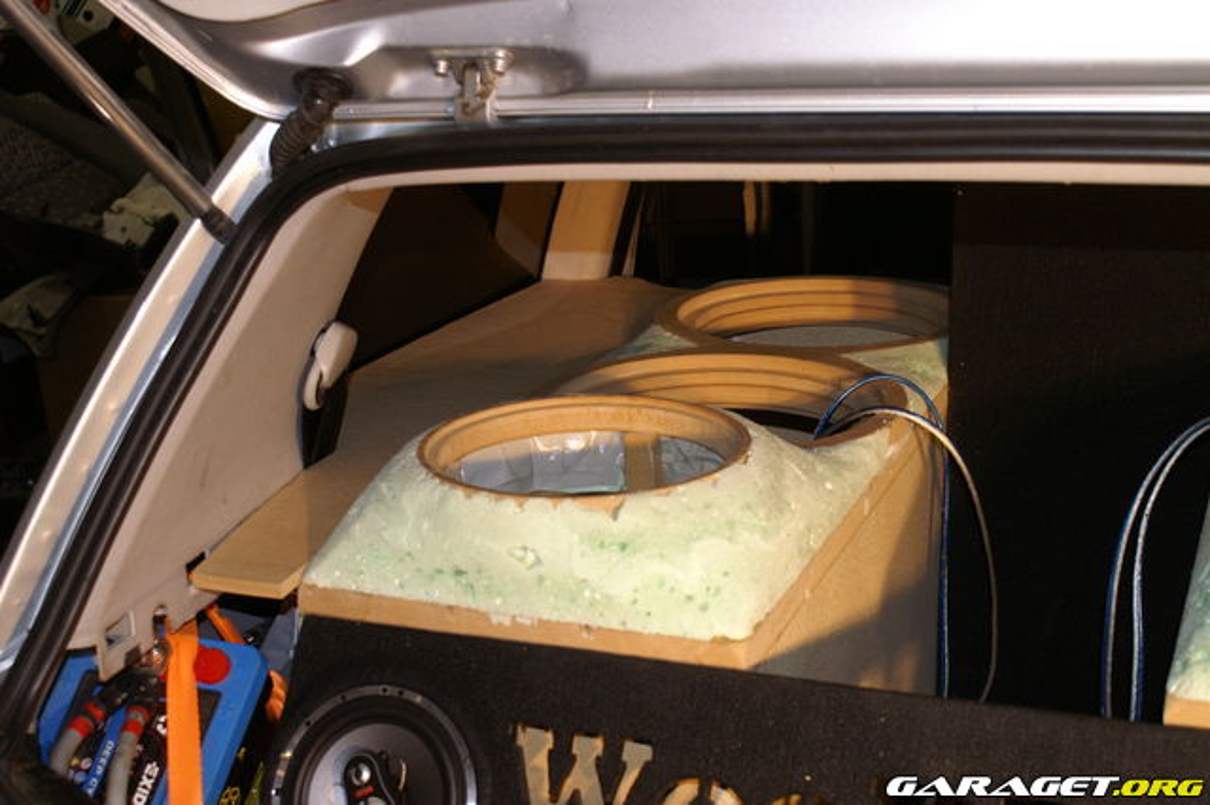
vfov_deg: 29.8
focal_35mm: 45
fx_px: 1512
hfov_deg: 43.6
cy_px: 402
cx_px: 605
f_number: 5
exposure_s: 1/40
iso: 400
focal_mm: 30
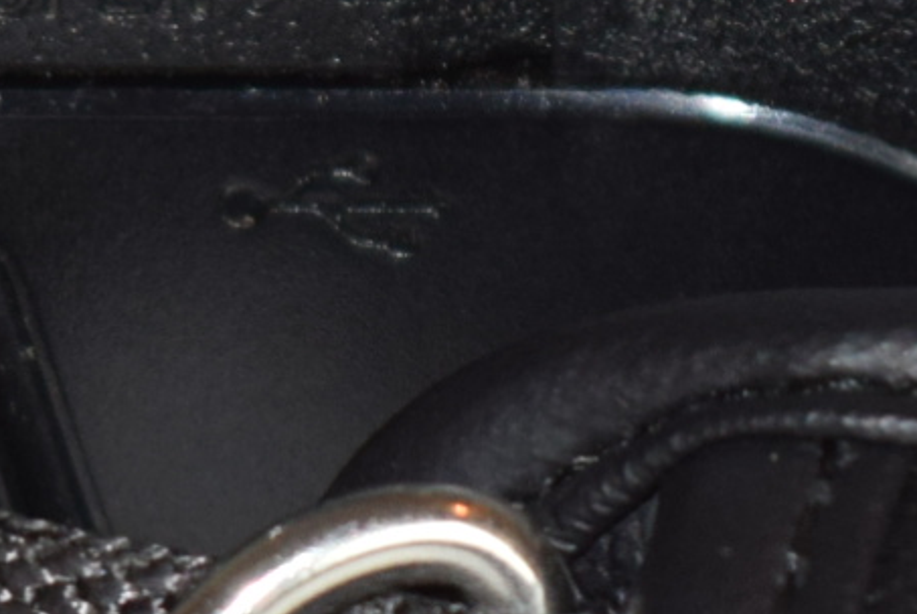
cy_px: 34
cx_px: 1775
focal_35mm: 545
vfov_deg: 2.5
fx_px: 13903
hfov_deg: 3.7
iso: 560
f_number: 5.6
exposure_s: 1/60
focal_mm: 55
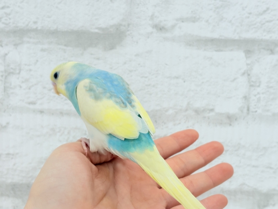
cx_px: 139
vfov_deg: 28.0
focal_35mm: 52
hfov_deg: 36.8
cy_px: 104
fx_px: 418
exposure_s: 1/100
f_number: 1.6
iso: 50
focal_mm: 5.96
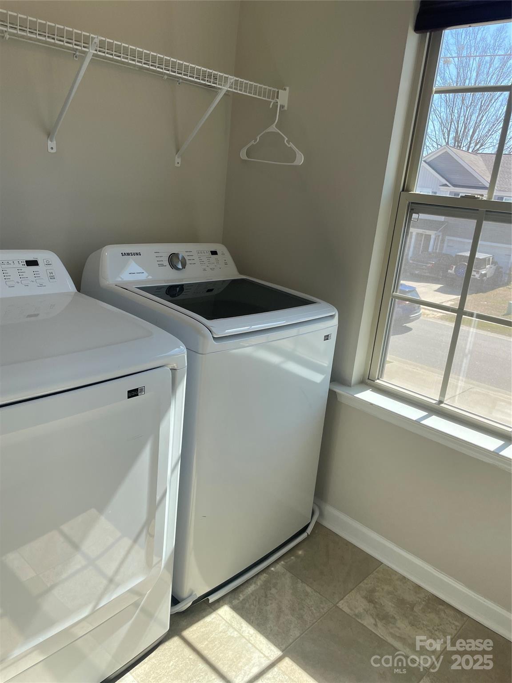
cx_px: 256
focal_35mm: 26
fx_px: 513
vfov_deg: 67.3
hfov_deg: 53.1
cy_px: 342
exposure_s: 1/666
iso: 32
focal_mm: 4.2
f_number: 1.6
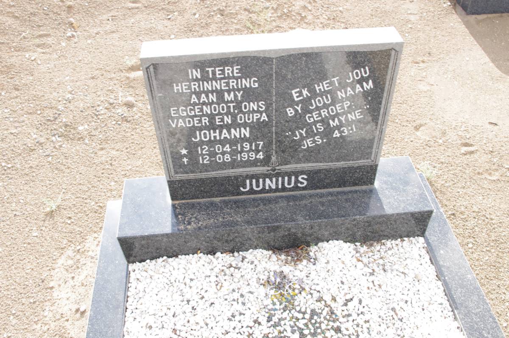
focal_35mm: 31
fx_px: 438
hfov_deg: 60.3
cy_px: 169
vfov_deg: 42.2
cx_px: 254
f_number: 11
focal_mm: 21.25
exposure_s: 1/125
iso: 800
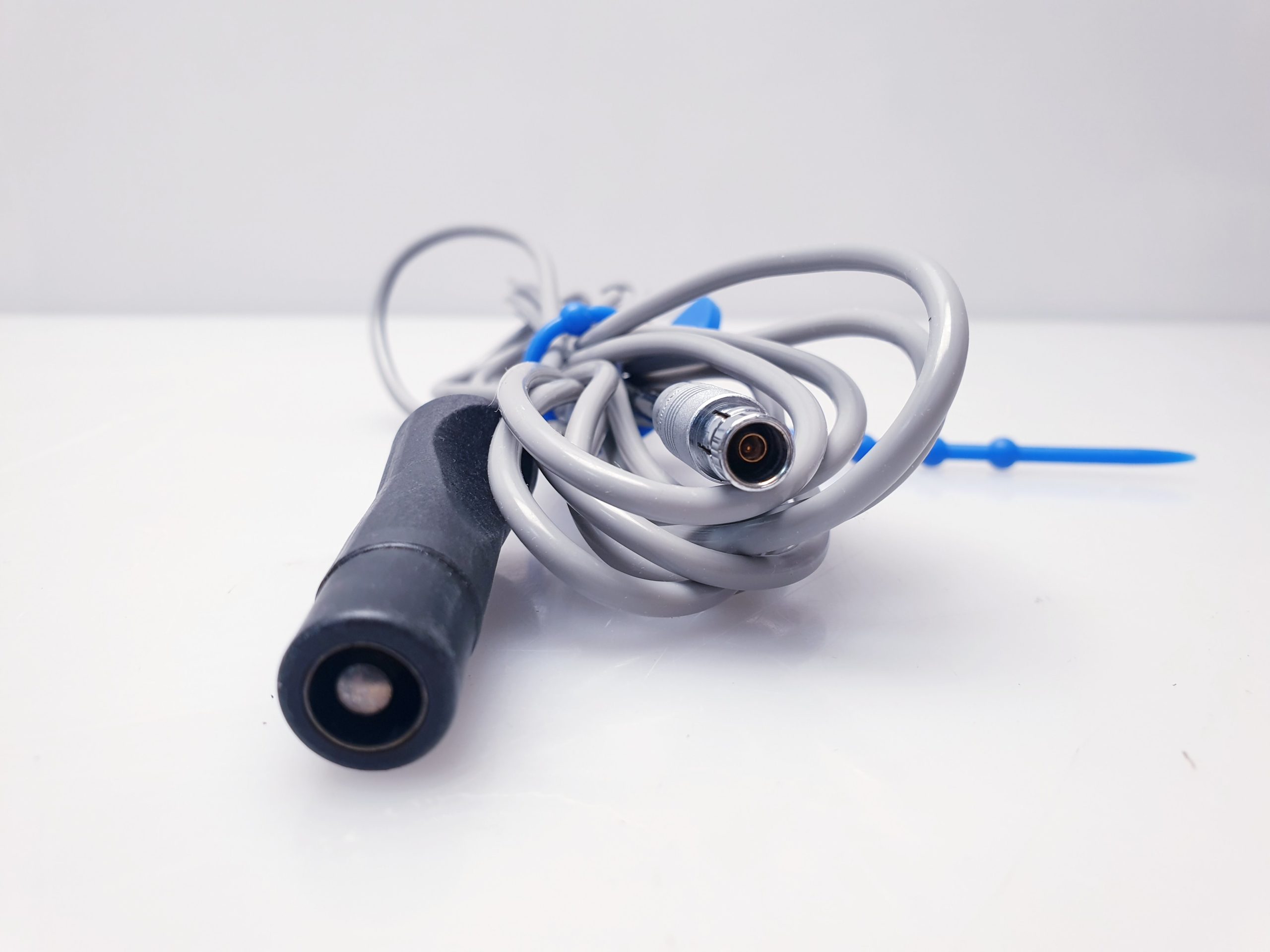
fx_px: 954
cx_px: 635
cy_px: 476
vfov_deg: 53.1
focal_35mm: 26
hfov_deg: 67.3
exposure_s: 1/100
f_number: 2.4
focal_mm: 4.3
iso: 100
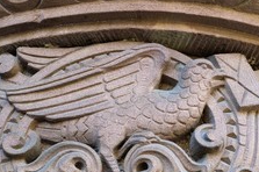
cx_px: 121
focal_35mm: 132
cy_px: 129
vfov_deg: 10.3
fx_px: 948
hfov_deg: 15.6
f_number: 8
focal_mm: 70
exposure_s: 1/60
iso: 800
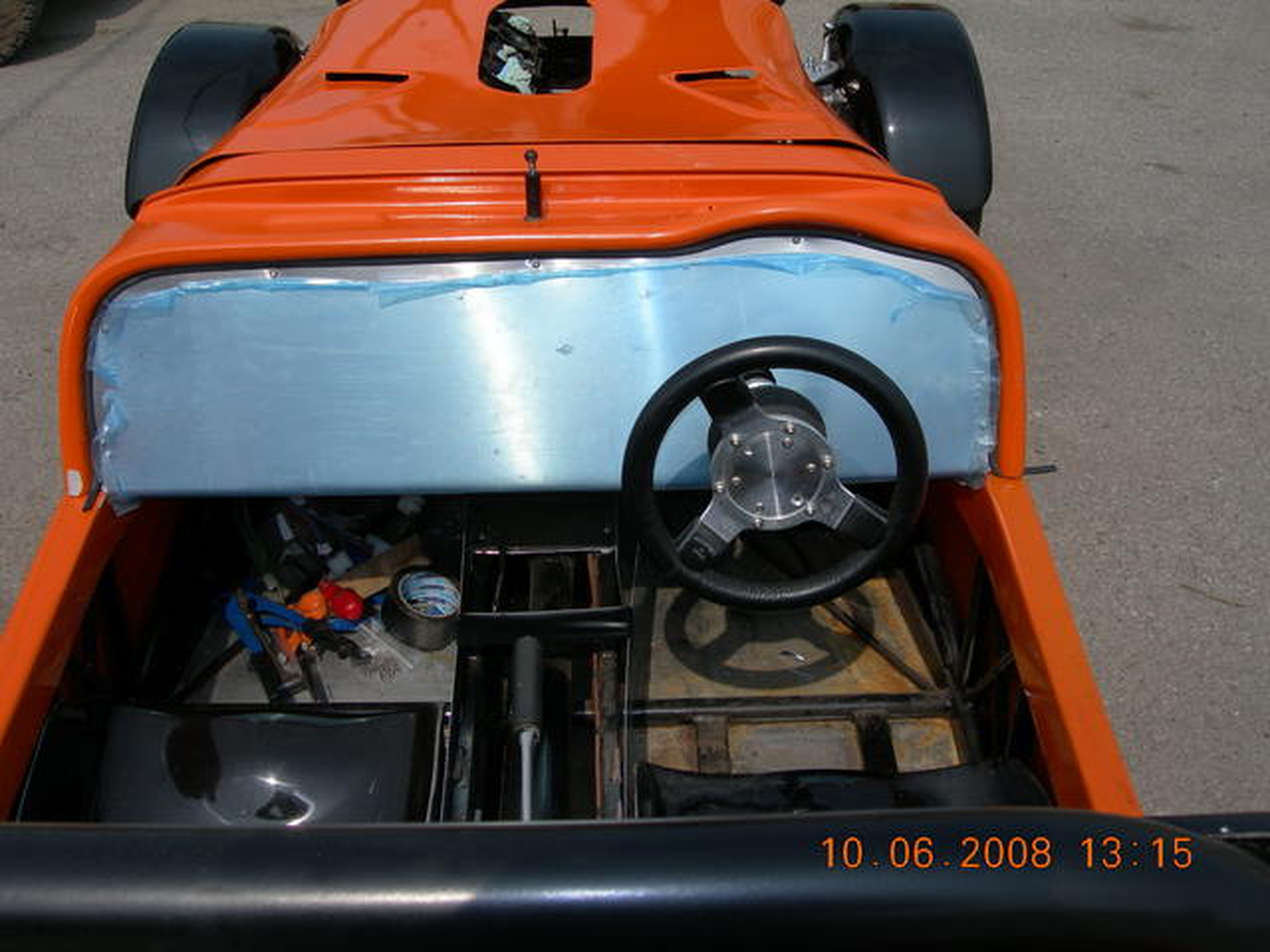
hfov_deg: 49.0
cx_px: 635
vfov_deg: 37.7
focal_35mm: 38
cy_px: 476
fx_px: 1394
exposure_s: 1/868
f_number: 4.8
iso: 50
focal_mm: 7.8
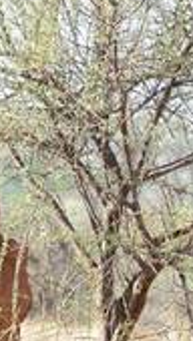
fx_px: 5553
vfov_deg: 3.5
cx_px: -37
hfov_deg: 2.0
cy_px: 317
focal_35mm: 612
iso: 200
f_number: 4.8
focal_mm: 95
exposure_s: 1/320
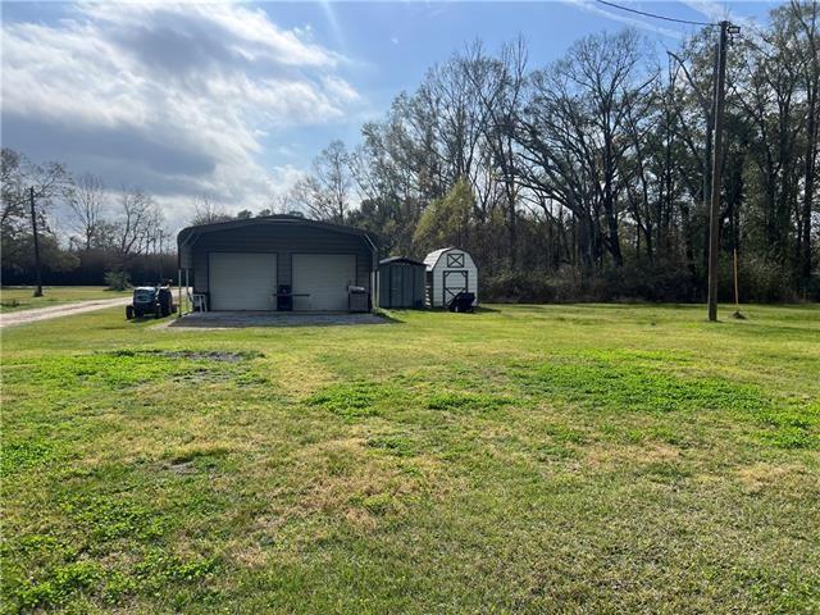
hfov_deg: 67.3
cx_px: 410
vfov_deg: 53.1
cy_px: 308
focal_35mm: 26
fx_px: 616
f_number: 1.5
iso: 50
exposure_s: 1/6211
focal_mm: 5.7
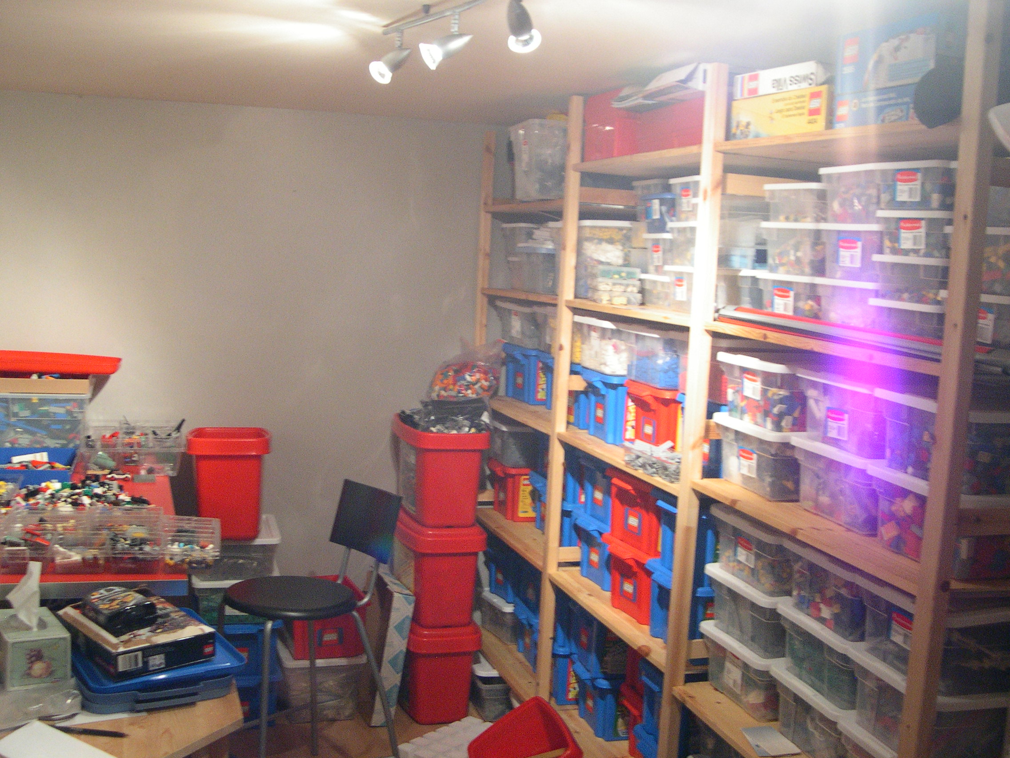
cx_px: 505
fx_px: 1109
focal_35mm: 38
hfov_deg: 49.0
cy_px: 379
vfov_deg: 37.7
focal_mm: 8
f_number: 2.8
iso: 400
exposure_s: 1/16.7
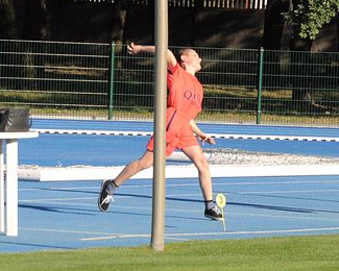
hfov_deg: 5.0
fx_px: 3875
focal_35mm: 386
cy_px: 101
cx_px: 165
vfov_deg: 4.0
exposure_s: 1/1000
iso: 500
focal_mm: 105
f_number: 8
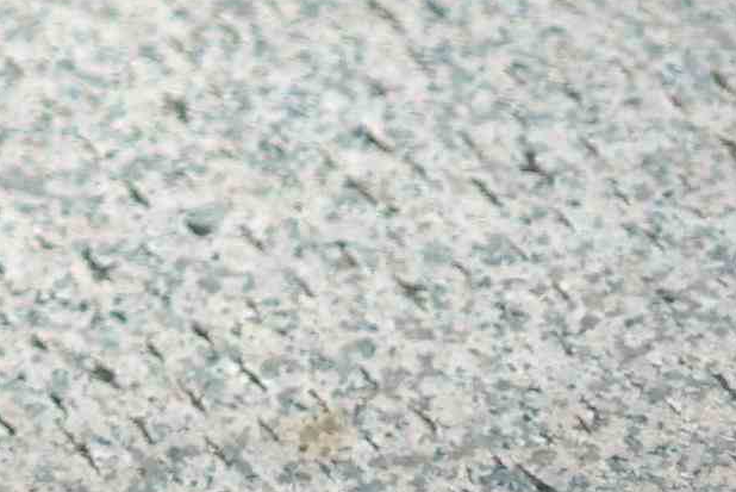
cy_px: -479
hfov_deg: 5.5
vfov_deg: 4.0
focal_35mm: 343
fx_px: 7017
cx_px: -1672
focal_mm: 50
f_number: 1.8
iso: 200
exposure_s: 1/2000
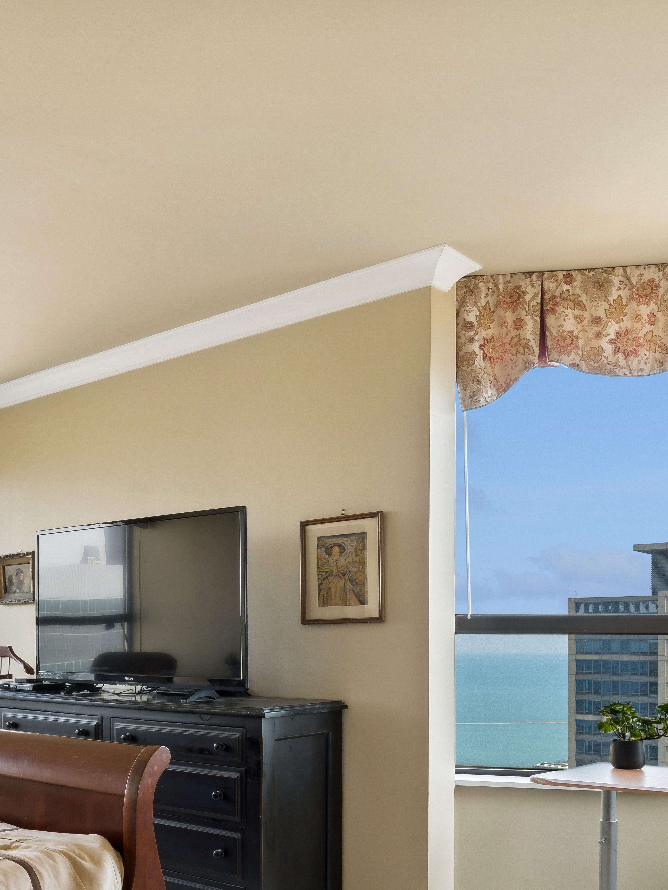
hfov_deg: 37.7
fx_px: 901
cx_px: 52
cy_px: 658
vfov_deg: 50.6
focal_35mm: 35
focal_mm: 16
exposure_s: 1/100
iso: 320
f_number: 8
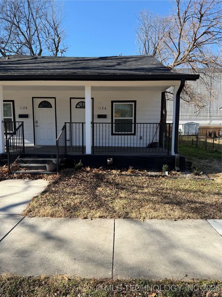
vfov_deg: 71.6
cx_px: 111
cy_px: 148
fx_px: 205
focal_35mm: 24
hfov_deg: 56.8
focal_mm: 6.76
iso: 80
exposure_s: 1/2232
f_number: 1.78
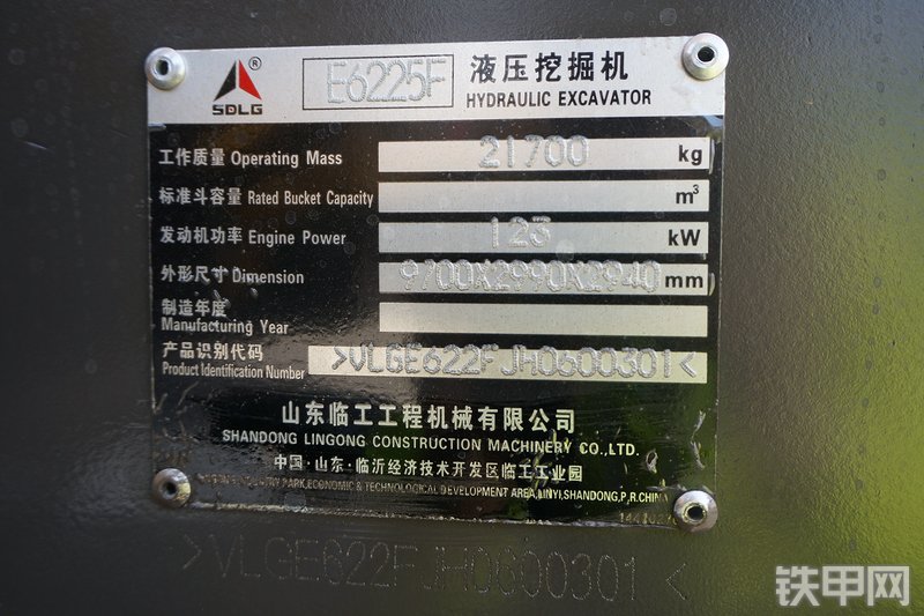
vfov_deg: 40.0
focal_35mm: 33
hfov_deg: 57.2
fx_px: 847
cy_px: 308
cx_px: 462
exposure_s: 1/80
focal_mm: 22
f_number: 4.5
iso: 100
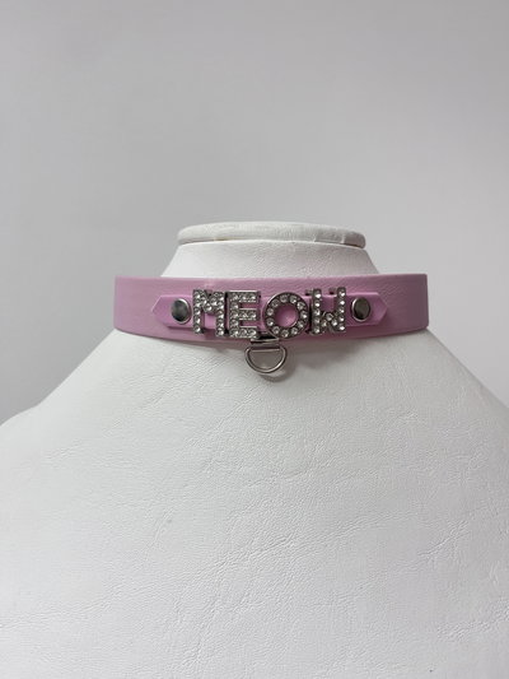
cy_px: 340
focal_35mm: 26
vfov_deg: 67.3
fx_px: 510
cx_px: 254
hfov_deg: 53.1
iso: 500
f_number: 1.6
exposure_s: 1/33
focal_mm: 5.1
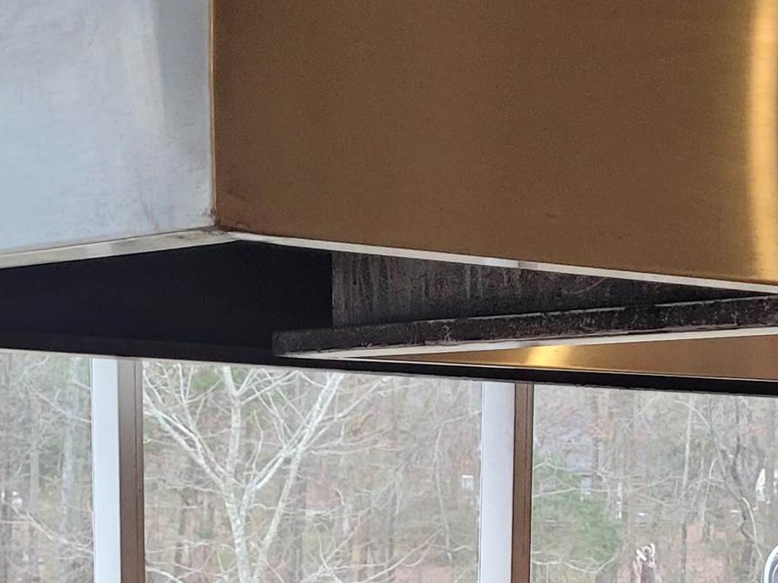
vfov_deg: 15.3
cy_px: 792
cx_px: 656
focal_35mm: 91
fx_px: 2045
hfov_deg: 21.2
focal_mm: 5.4
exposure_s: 1/60
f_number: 1.8
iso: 250
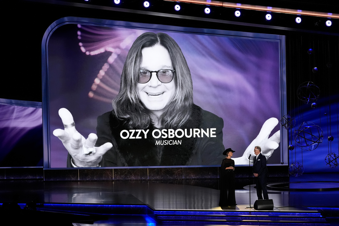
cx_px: 170
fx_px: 1469
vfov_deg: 8.8
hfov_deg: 13.2
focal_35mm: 156
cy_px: 113
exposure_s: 1/320
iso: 6400
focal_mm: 156
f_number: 5.6
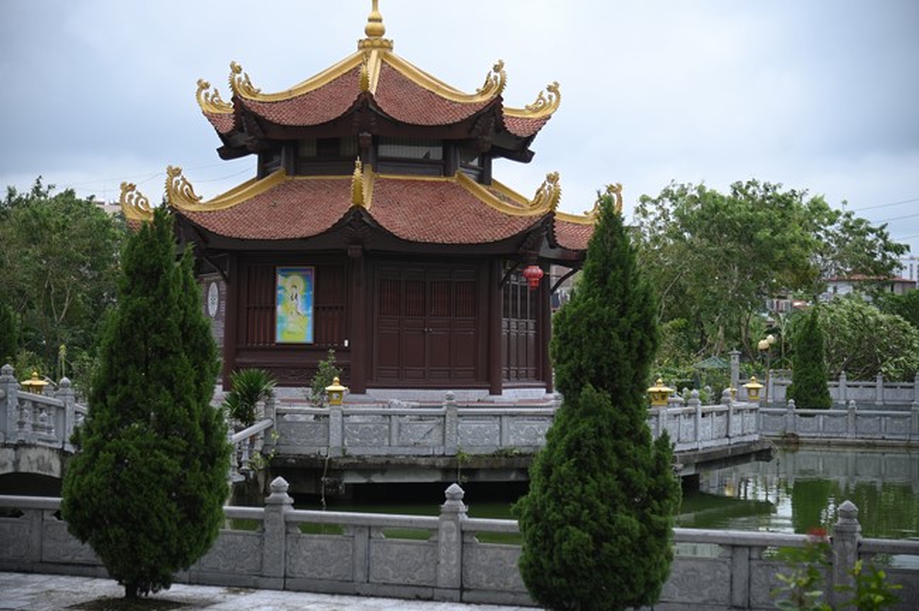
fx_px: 1913
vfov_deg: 18.1
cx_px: 460
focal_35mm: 75
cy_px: 306
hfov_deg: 27.0
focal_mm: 75
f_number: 4
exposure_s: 1/640
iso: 100
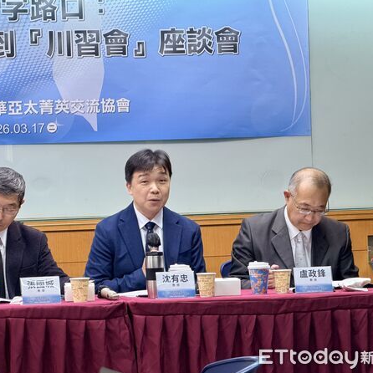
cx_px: 161
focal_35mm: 119
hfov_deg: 14.6
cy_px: 186
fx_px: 1451
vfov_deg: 14.7
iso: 320
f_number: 2.8
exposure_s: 1/60
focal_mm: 16.89
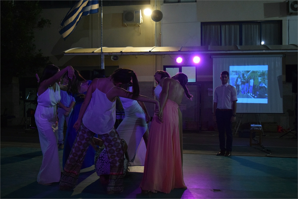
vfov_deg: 29.0
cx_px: 149
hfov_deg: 42.3
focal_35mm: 46
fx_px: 385
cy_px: 100
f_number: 4.2
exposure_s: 1/320
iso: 3200
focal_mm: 31
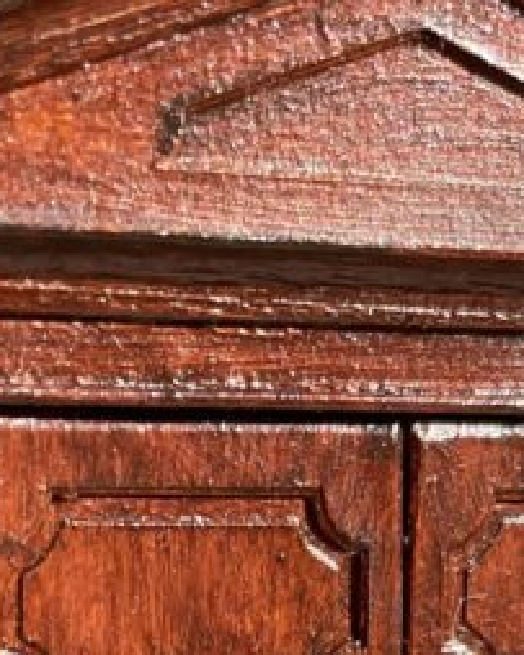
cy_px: 1029
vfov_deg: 14.7
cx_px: 302
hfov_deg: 12.8
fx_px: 2328
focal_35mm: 120
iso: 32
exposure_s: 1/988
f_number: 1.6
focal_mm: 4.2
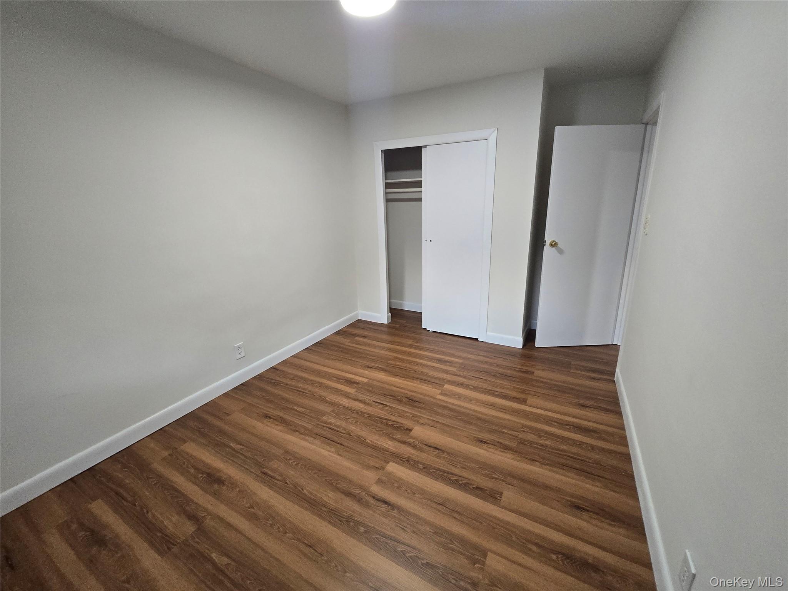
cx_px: 394
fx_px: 296
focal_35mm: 13
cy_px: 296
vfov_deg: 89.9
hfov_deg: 106.2
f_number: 2.2
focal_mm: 2.2
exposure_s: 1/60
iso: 200
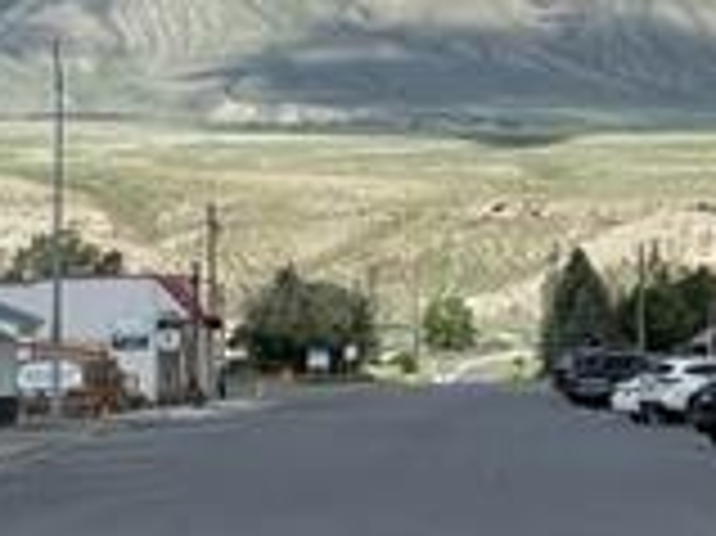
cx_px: 405
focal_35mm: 258
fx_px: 5332
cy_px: -324
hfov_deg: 7.7
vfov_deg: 5.7
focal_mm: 7.5
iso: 20
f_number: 2.2
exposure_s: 1/1815
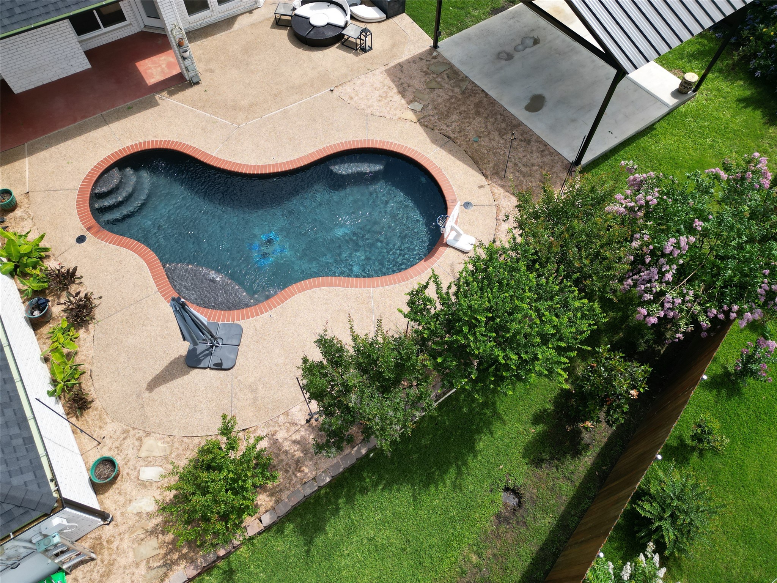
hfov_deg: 71.6
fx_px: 539
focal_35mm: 24
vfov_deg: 56.8
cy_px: 292
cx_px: 388
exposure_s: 1/2500
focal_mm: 6.72
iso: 130
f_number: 1.7
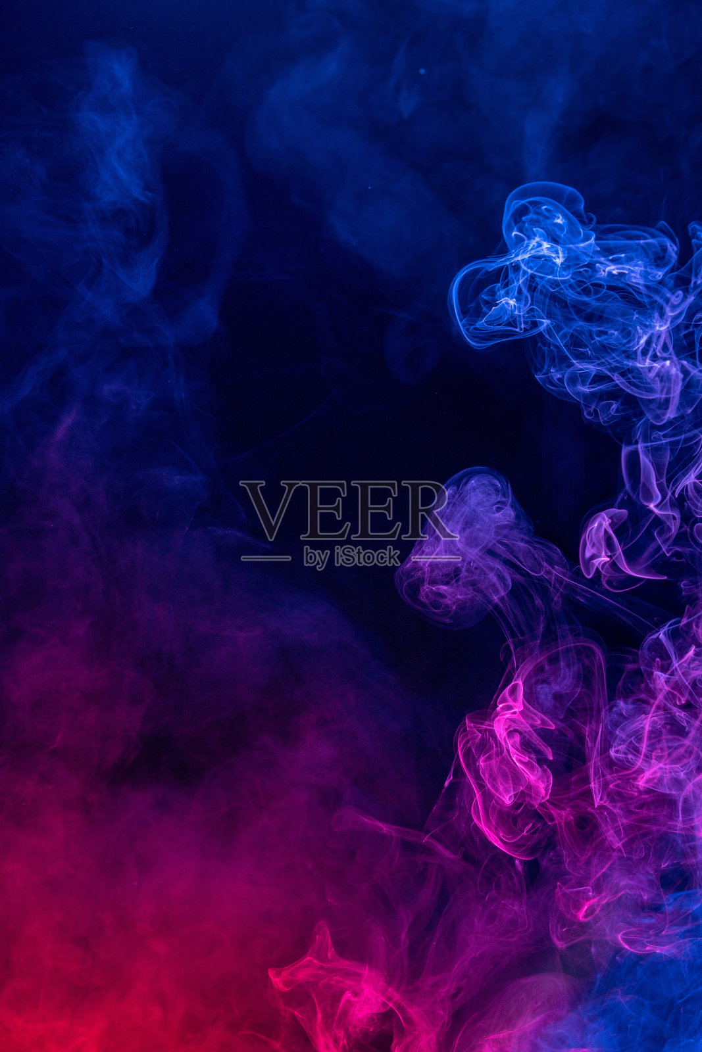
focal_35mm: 128
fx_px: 3743
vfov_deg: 16.0
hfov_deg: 10.7
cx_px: 351
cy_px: 526
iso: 160
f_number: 8
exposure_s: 1/60
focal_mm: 128
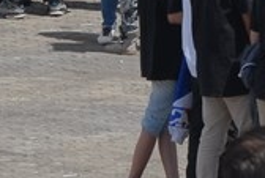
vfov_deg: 2.0
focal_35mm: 700
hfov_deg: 2.9
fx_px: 5167
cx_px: 244
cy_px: -239
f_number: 9
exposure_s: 1/400
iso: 180
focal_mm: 90
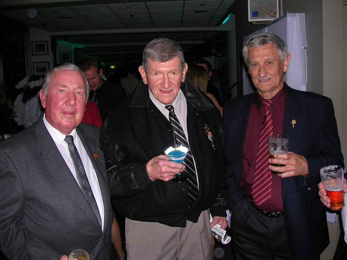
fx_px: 381
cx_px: 174
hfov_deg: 49.0
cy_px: 130
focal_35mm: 38
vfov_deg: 37.7
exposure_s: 1/60.1
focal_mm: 5.8
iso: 55
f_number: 2.8
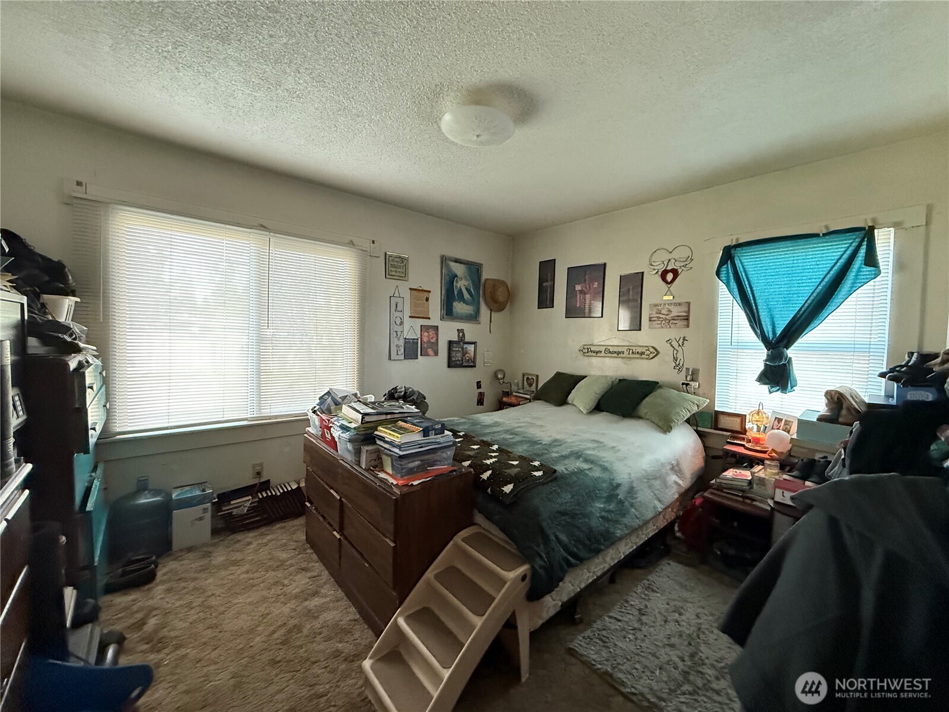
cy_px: 356
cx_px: 474
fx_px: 384
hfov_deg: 102.1
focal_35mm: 14
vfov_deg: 85.7
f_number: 2.2
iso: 640
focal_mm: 2.22
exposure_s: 1/60
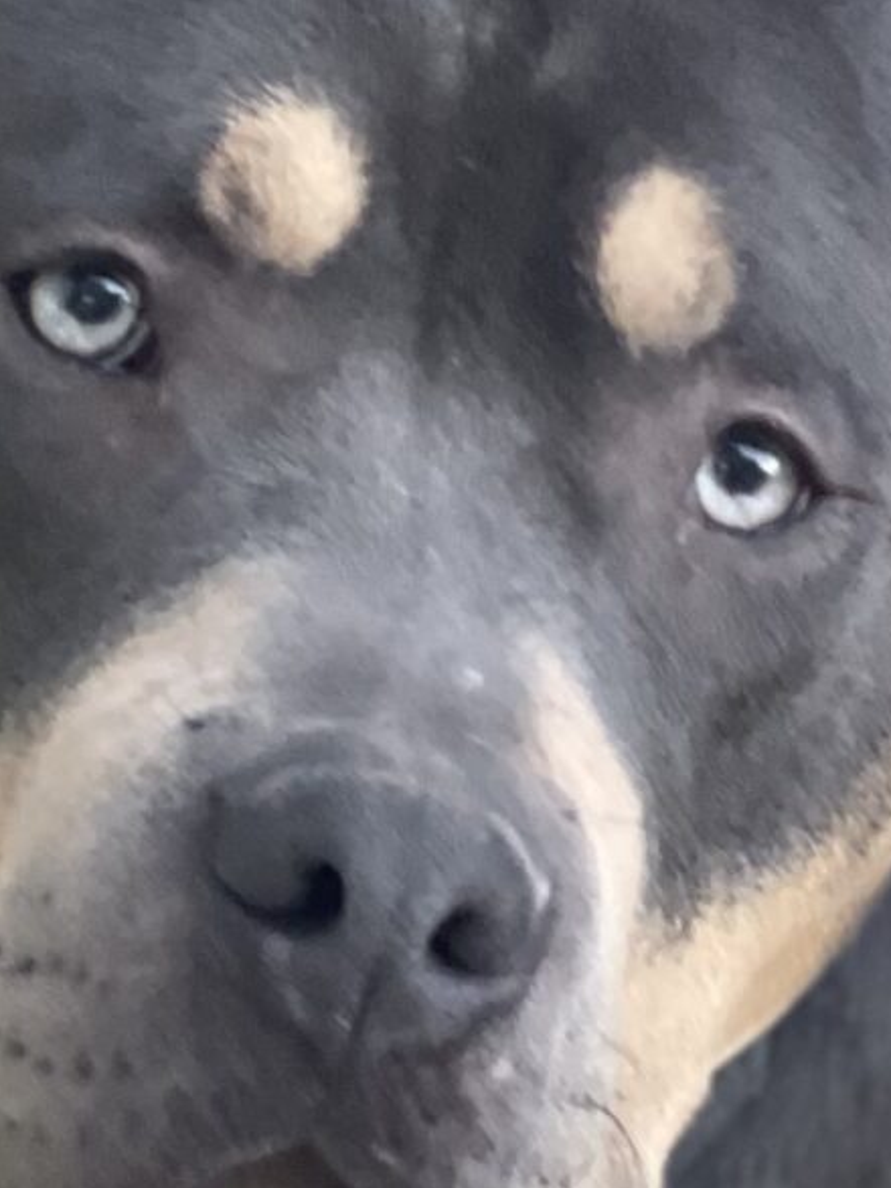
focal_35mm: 279
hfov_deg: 5.3
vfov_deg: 7.1
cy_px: 1002
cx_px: 646
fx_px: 9579
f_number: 2.2
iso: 250
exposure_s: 1/40
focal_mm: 7.5
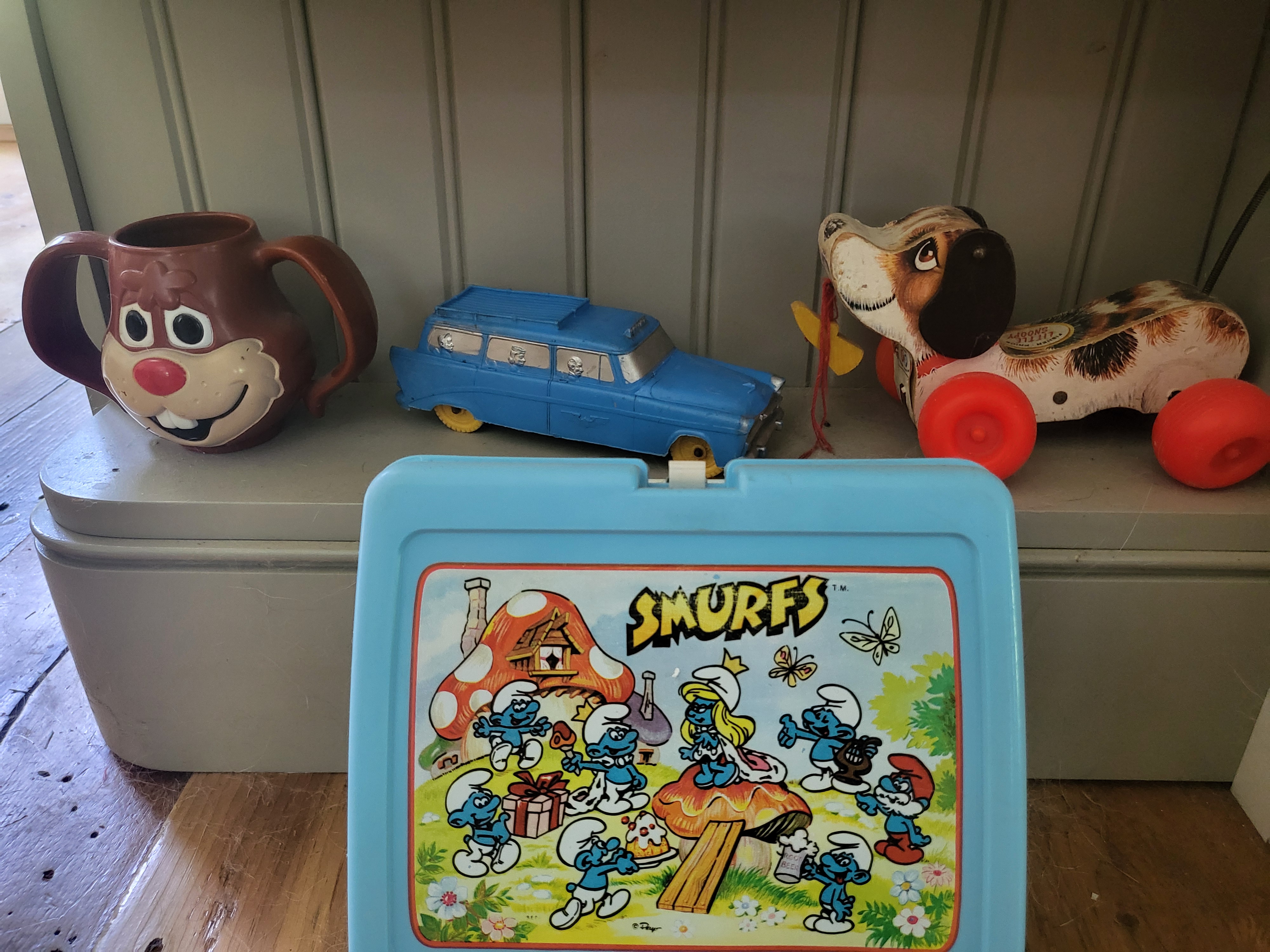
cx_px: 635
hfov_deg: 67.3
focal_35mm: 26
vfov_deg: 53.1
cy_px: 476
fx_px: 954
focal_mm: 4.25
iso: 640
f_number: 1.8
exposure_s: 1/40
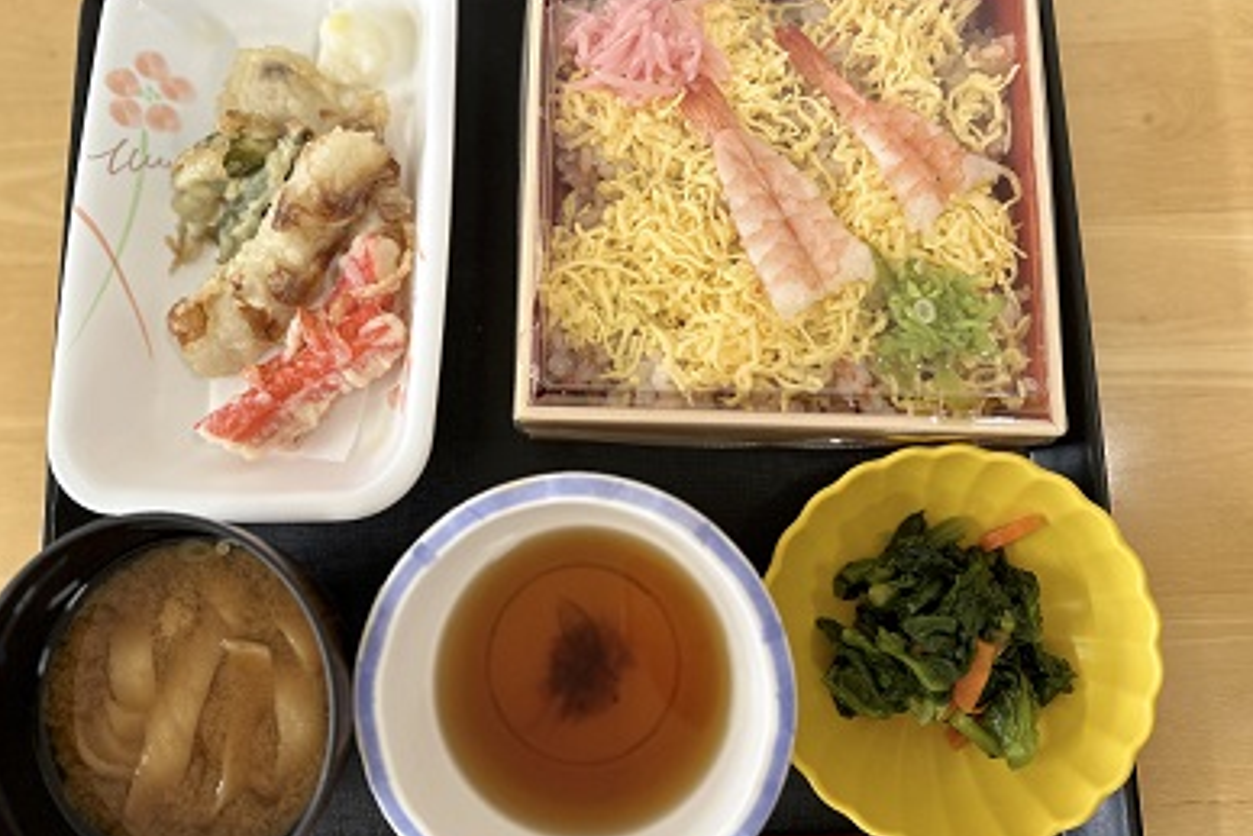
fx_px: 905
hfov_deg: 69.4
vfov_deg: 49.6
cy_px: 395
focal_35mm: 26
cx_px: 620
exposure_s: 1/120
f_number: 1.78
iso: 80
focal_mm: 6.86
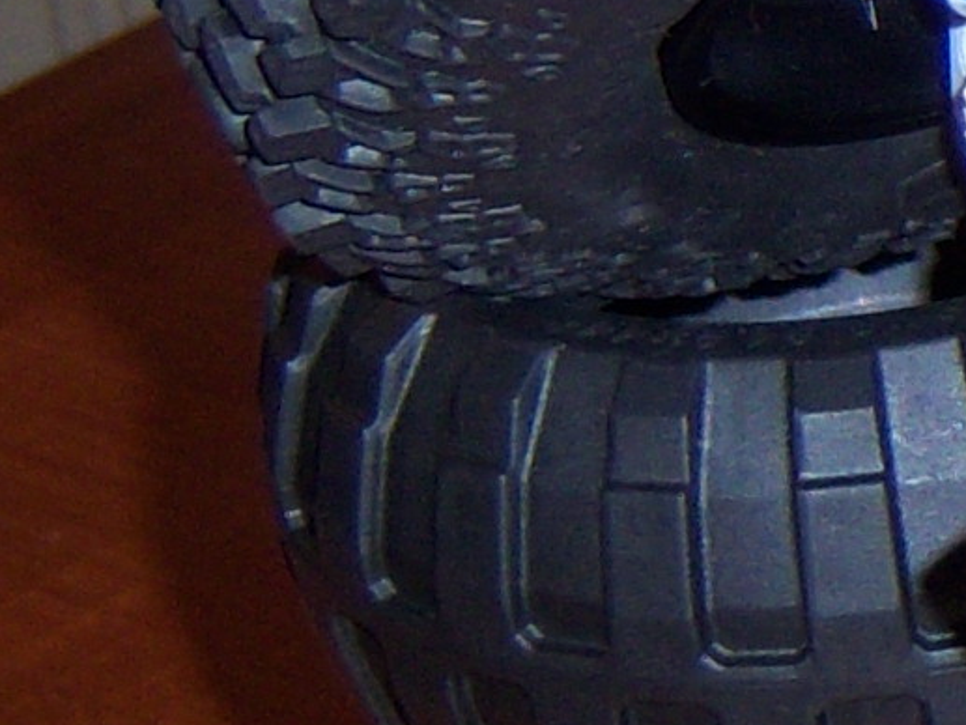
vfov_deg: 5.9
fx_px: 7090
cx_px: 2586
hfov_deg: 7.2
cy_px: 250
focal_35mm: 254
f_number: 2.8
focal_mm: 7.5
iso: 80
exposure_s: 1/60
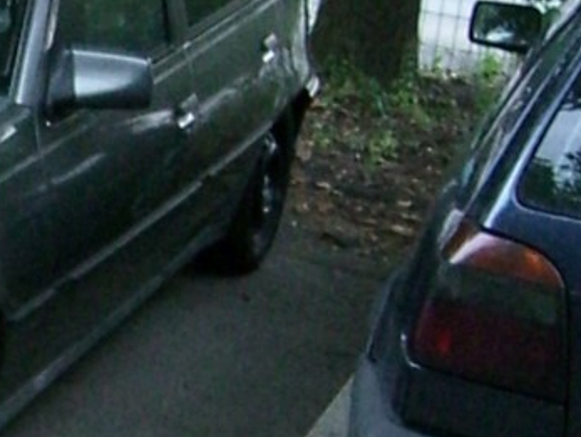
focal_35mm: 112
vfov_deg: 13.2
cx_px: -181
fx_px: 1882
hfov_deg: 16.6
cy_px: 184
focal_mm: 6.2
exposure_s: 1/60
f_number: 2.7
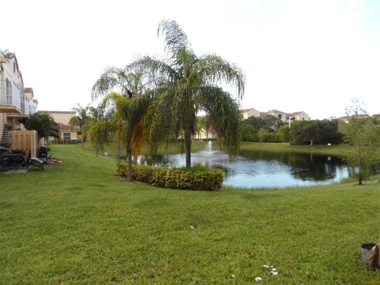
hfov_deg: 79.0
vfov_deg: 63.4
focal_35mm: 21
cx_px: 190
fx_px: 231
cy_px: 142
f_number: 3.4
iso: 80
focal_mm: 3.6
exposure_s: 1/180
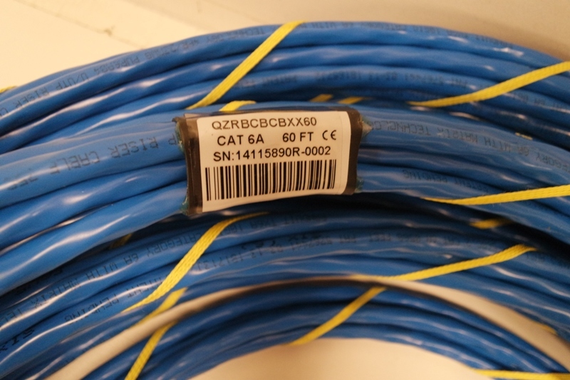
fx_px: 380
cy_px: 190
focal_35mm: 24
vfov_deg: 53.1
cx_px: 285
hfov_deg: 73.8
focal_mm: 9
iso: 1600
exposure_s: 1/30
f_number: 3.5
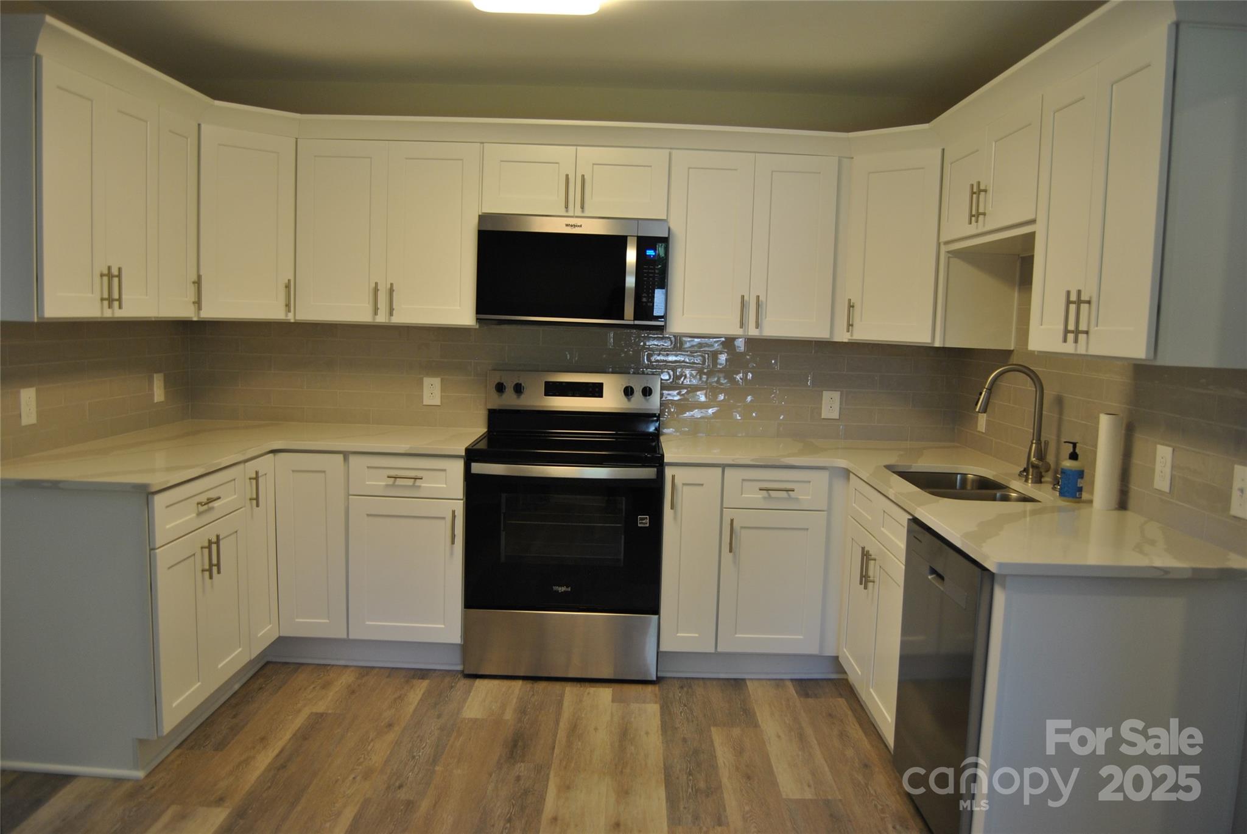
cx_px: 624
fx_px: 936
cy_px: 417
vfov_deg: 48.0
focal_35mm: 27
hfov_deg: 67.3
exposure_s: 1/50
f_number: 3.5
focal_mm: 18
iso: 200
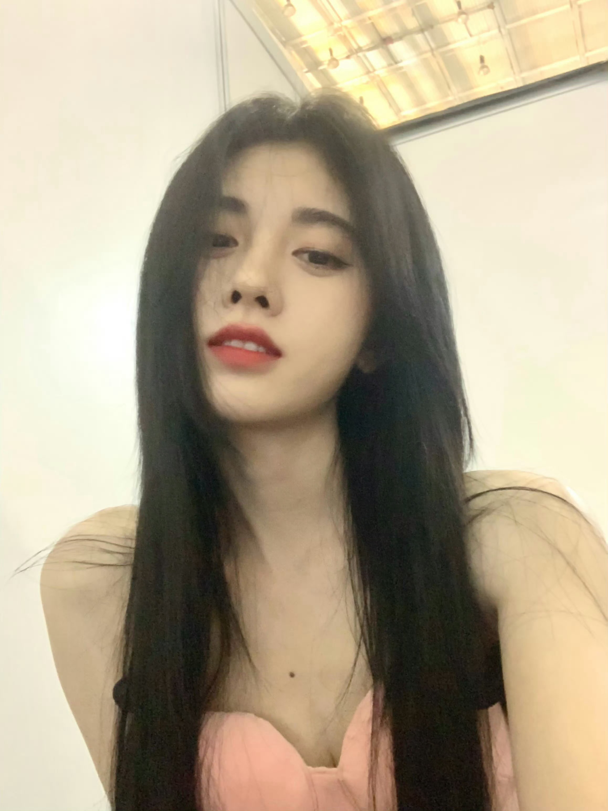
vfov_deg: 56.8
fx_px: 749
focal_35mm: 32
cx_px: 304
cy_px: 406
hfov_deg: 44.2
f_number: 2.2
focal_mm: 2.87
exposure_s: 1/17
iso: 1600
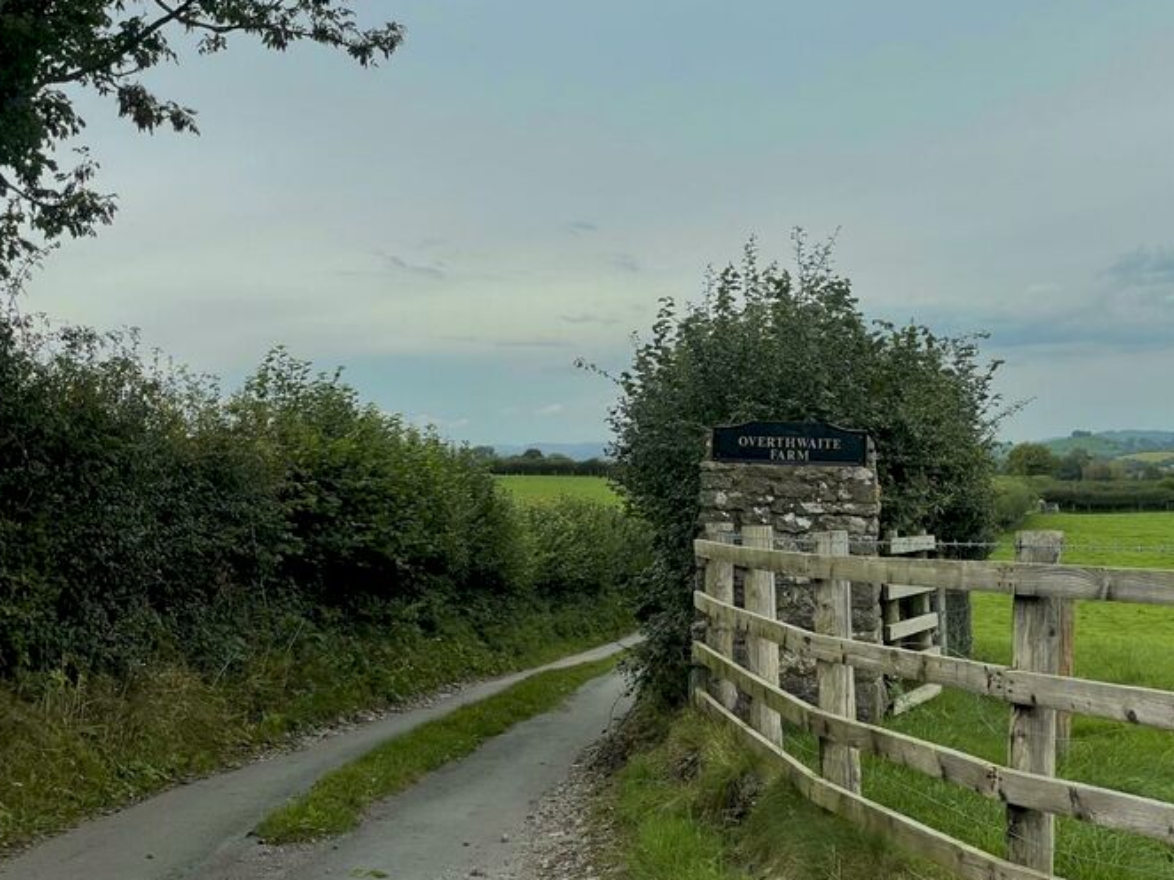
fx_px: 1865
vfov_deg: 26.5
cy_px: 450
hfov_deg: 34.9
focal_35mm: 55
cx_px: 566
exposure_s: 1/813
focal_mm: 6
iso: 25
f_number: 2
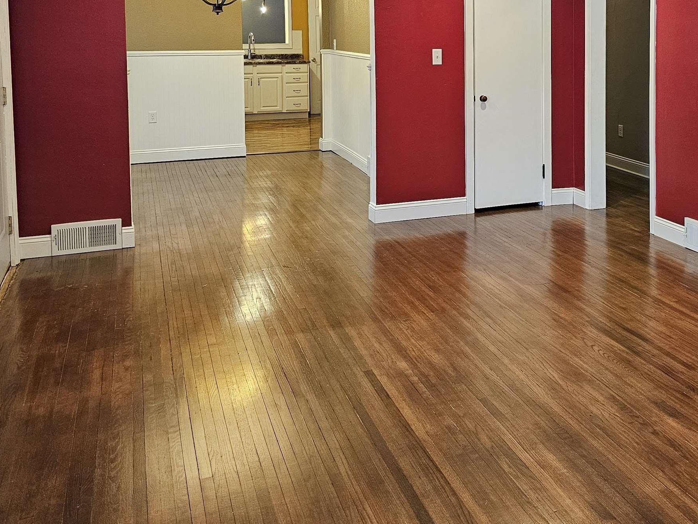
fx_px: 807
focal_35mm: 40
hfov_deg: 45.6
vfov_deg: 34.5
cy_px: 81
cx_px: 496
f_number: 1.7
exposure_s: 1/120
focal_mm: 6.3
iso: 500
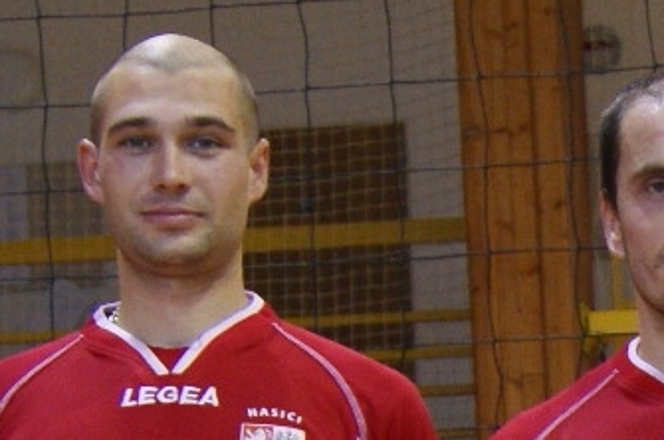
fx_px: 3774
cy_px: 979
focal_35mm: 205
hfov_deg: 9.6
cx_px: 1163
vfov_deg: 6.4
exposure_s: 1/40
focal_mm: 20
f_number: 3.5
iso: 400
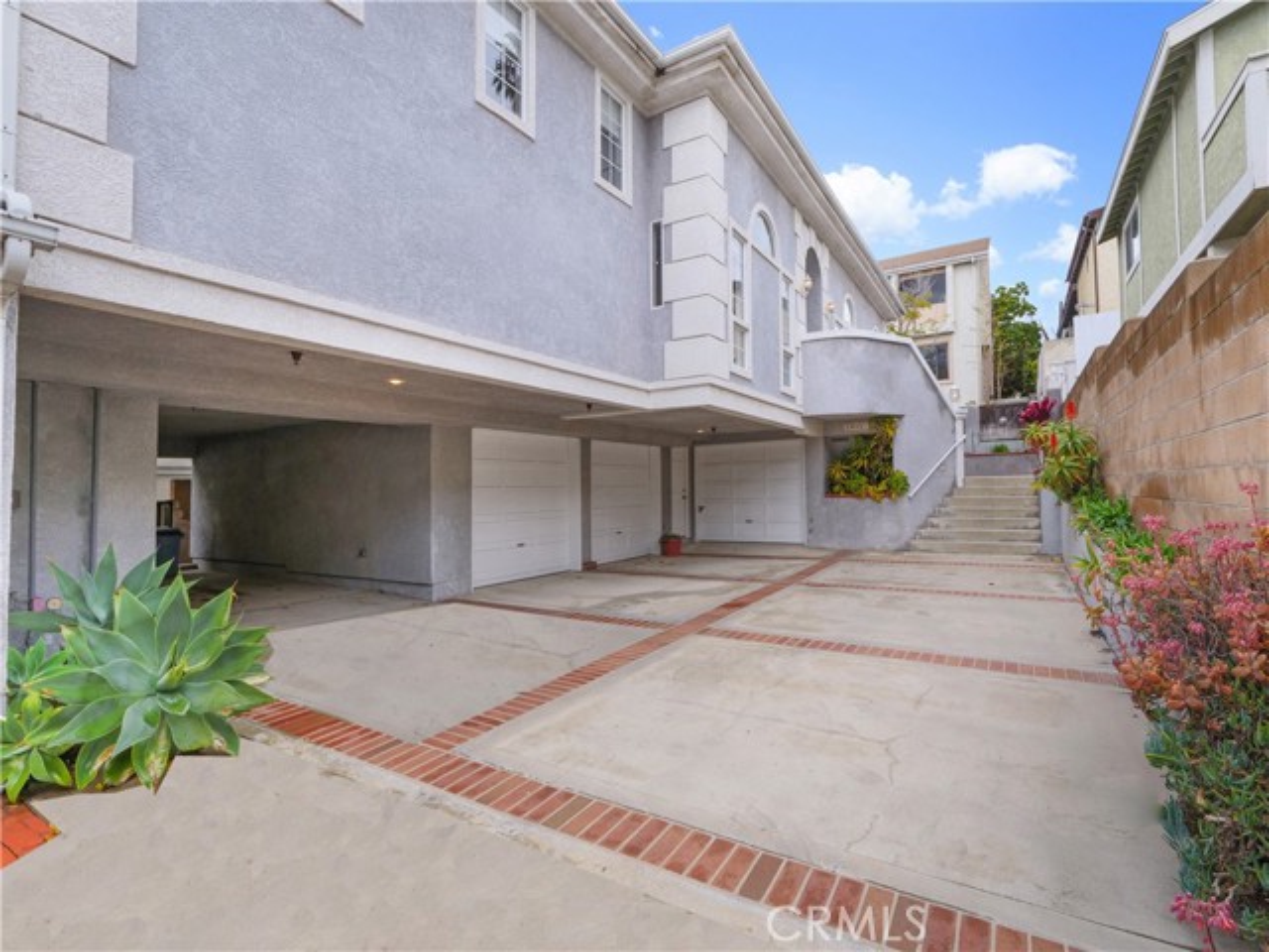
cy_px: 476
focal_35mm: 16
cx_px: 634
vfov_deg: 78.1
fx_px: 587
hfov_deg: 94.5
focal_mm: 8
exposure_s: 1/50
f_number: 11
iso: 250
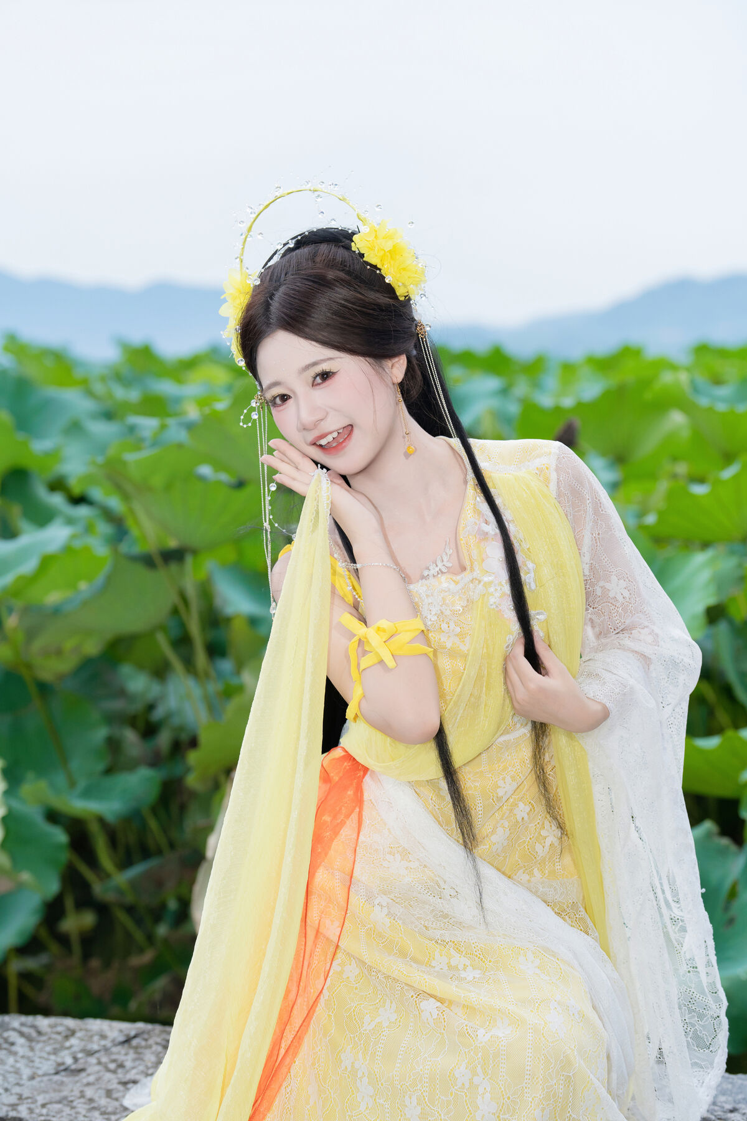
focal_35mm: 84
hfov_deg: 16.3
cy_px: 560
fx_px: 2614
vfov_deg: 24.2
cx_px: 374
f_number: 4.5
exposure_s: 1/250
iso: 1250
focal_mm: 84
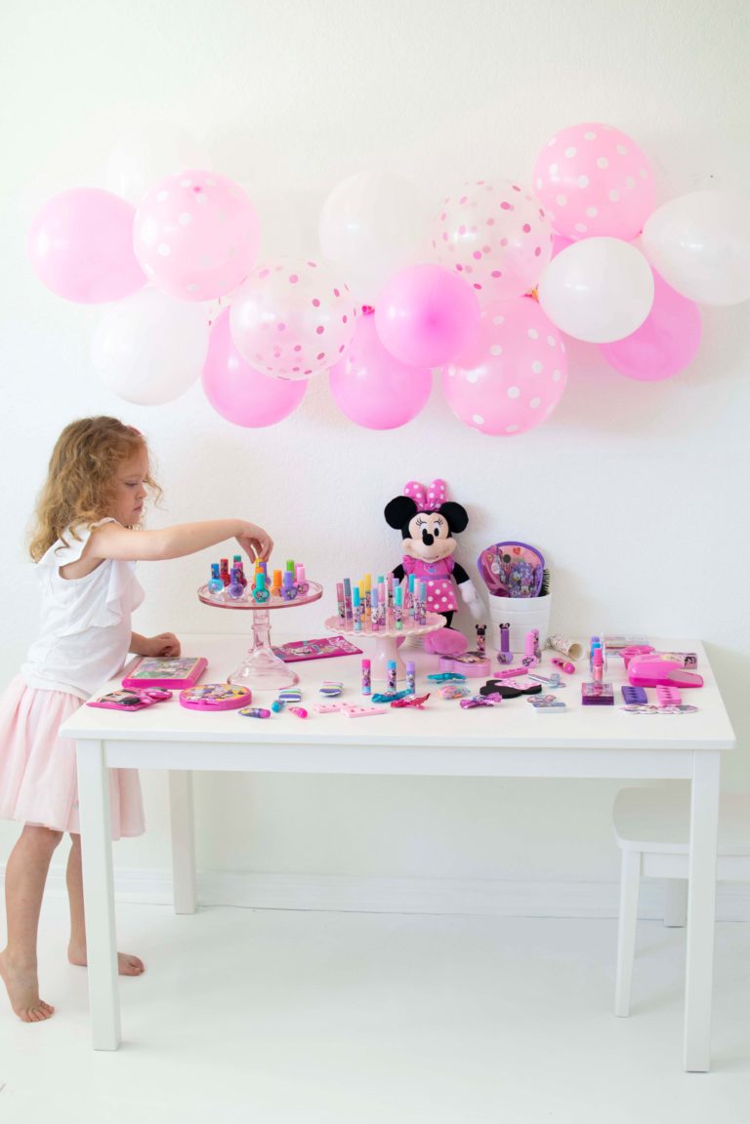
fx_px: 1640
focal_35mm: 52
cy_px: 562
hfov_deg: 25.8
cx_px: 375
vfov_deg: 37.9
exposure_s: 1/50
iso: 200
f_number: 3.5
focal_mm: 35
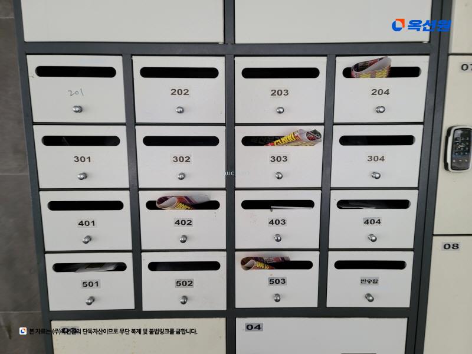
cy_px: 177
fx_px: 341
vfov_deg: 54.9
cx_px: 236
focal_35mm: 25
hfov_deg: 69.4
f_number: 1.8
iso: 160
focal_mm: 7
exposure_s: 1/40
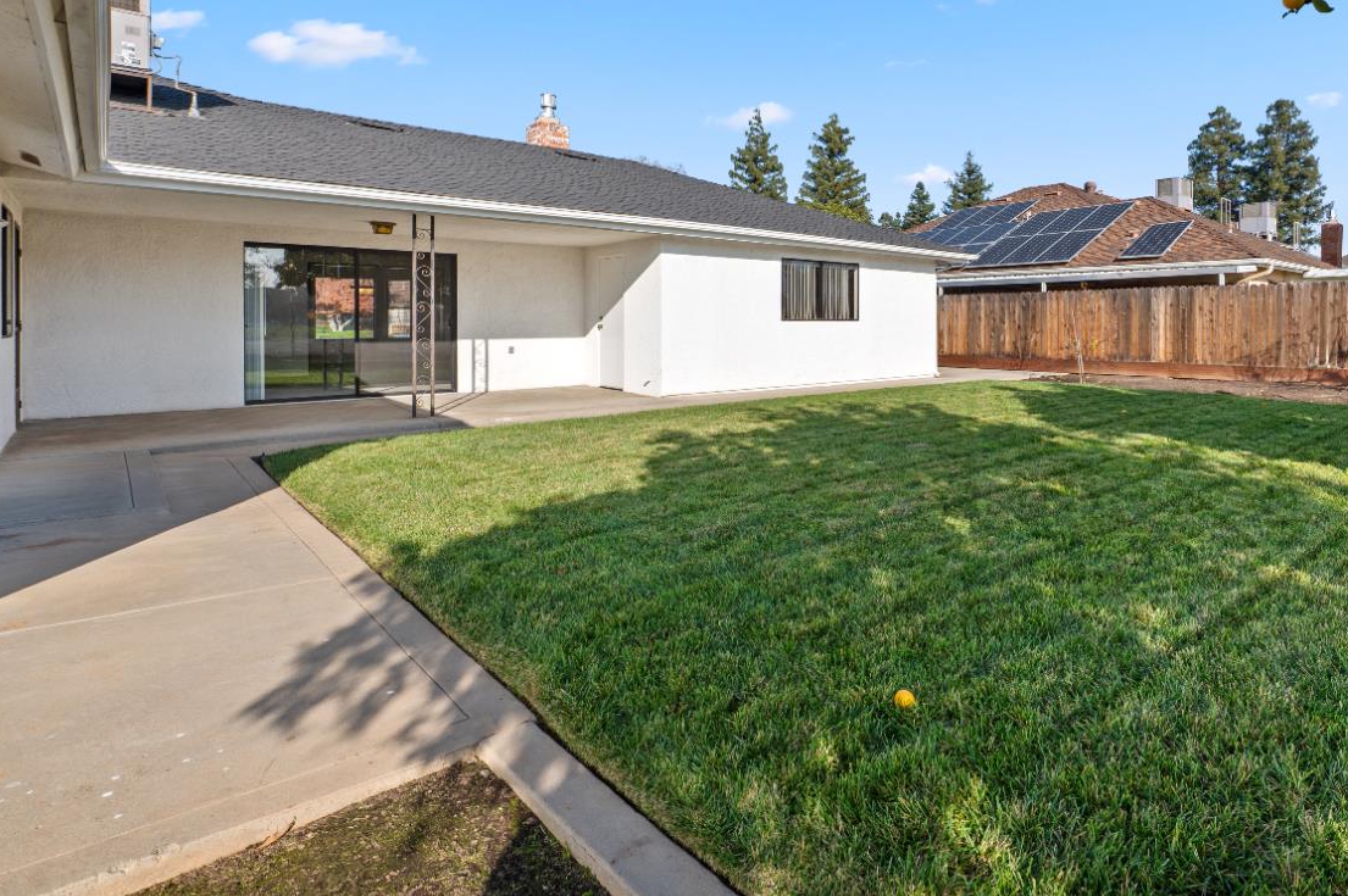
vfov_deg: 64.1
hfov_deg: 84.4
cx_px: 882
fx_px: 711
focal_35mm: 19
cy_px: 373
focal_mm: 14
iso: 250
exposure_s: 1/125
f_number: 9
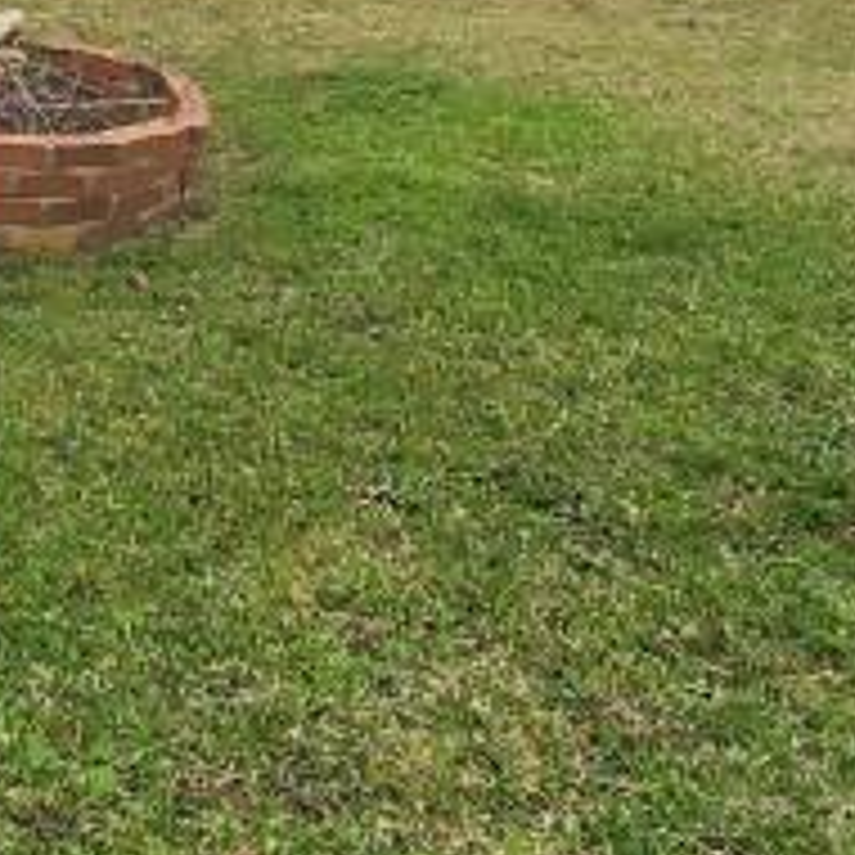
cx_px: 76
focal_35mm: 62
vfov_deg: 26.3
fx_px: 1733
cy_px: 4
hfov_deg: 26.7
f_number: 2.2
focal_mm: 2.2
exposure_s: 1/609
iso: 50
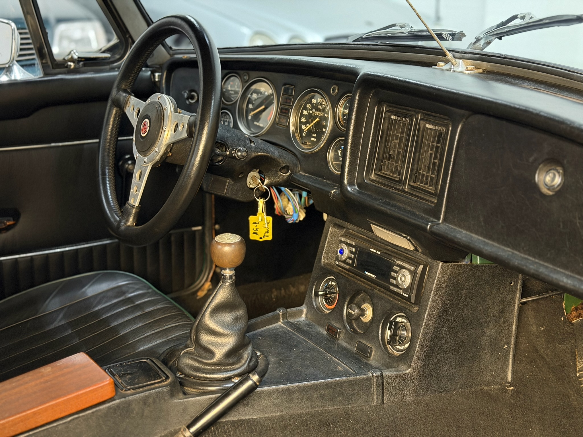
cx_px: 292
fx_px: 808
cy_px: 218
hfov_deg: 39.7
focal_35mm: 48
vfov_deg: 30.3
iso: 640
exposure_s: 1/20
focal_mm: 6.76
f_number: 1.78
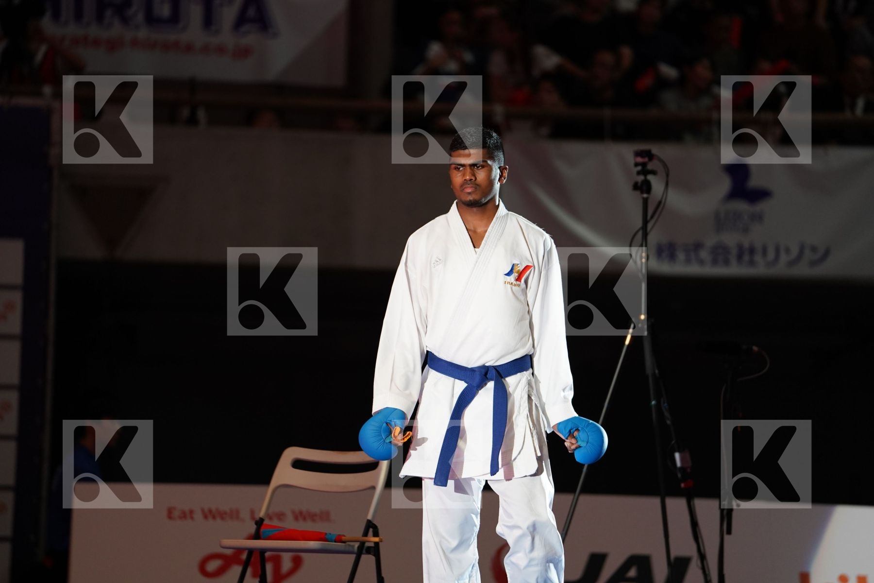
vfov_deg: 6.9
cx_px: 437
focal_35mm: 200
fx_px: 4855
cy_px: 292
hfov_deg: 10.3
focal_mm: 200
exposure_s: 1/320
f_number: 2.8
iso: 1250
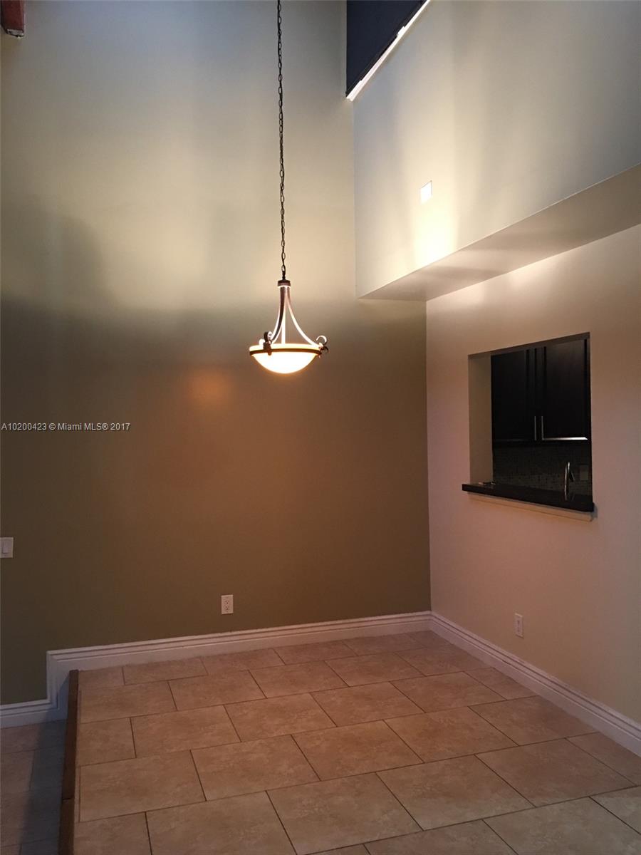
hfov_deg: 48.2
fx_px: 716
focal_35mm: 29
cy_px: 428
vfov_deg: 61.7
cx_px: 320
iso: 100
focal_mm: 4.15
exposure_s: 1/8
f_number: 2.2
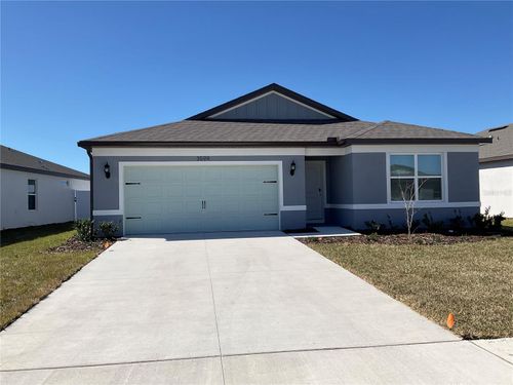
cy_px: 192
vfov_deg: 48.2
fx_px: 430
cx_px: 256
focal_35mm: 29
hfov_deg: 61.7
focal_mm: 3
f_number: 1.8
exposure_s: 1/3788
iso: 16
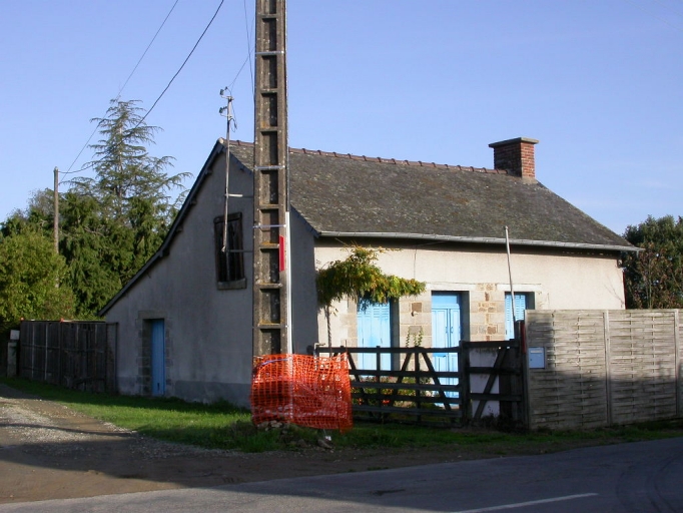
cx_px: 342
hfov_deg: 37.5
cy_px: 256
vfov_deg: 28.6
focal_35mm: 51
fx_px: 1007
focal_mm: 10.7
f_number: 6.6
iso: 100
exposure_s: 1/324
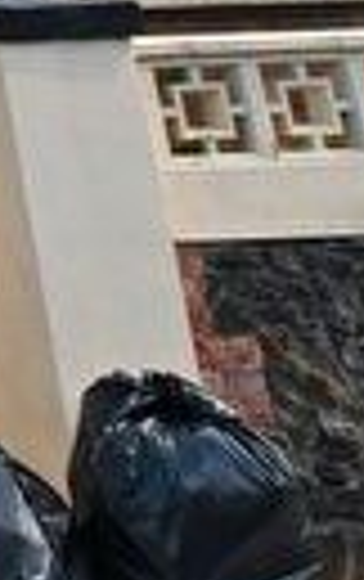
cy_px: -348
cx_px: -939
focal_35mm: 83
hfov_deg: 9.2
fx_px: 1313
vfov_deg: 20.4
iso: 100
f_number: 8
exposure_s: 1/250
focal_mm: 10
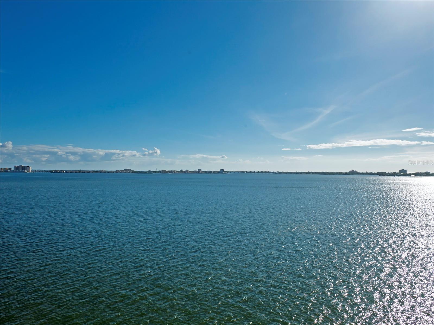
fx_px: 301
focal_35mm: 24
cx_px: 217
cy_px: 162
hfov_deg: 71.6
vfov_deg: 56.8
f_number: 10
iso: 200
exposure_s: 1/1000
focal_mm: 12
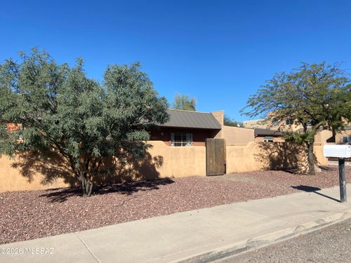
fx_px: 264
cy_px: 132
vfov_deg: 53.1
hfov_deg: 67.3
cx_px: 176
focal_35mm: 26
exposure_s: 1/3610
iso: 32
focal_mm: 4.25
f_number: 1.8
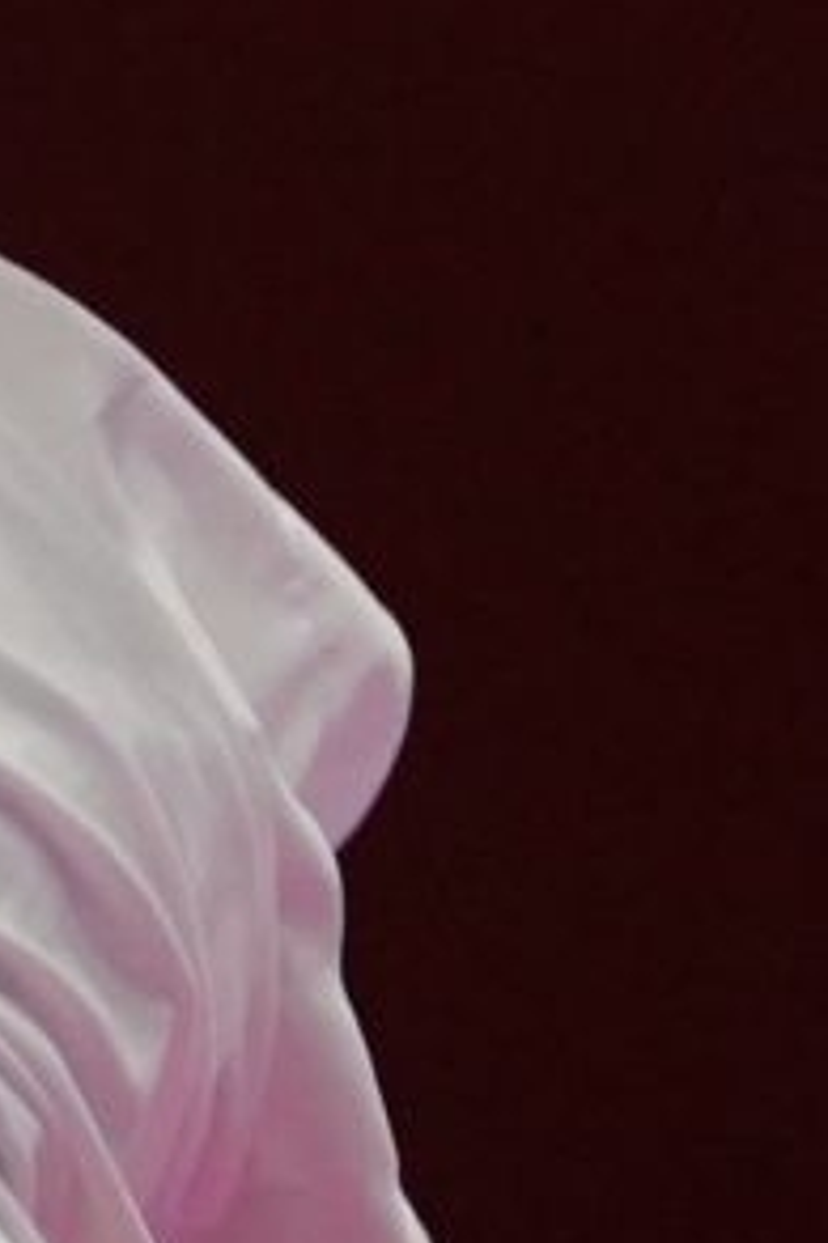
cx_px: -684
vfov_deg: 1.0
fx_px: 73463
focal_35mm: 2127
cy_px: -738
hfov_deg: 0.6
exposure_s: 1/1000
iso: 2000
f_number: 4
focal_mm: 231
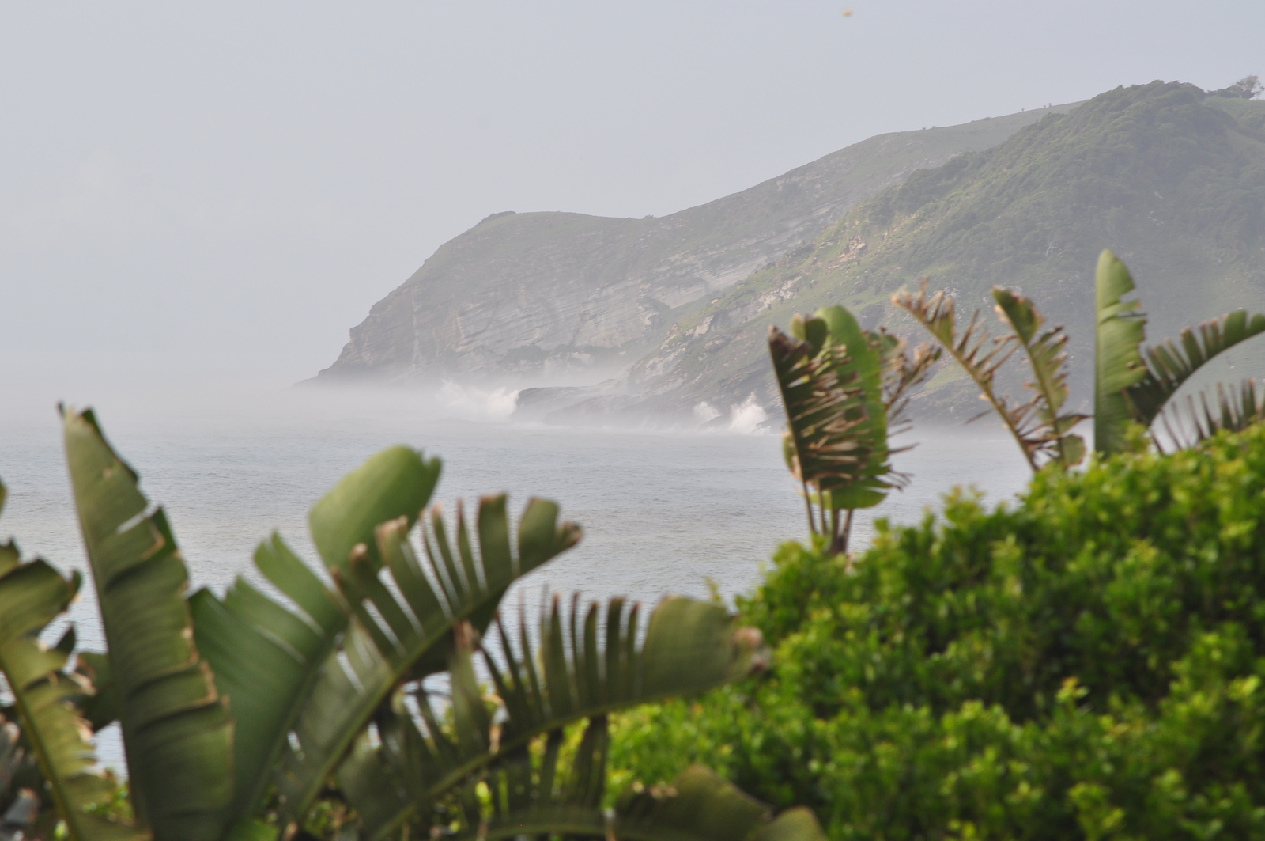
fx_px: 10530
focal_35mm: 300
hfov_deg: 6.9
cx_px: 632
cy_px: 420
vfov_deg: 4.6
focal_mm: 200
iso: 200
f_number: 9
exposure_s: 1/160
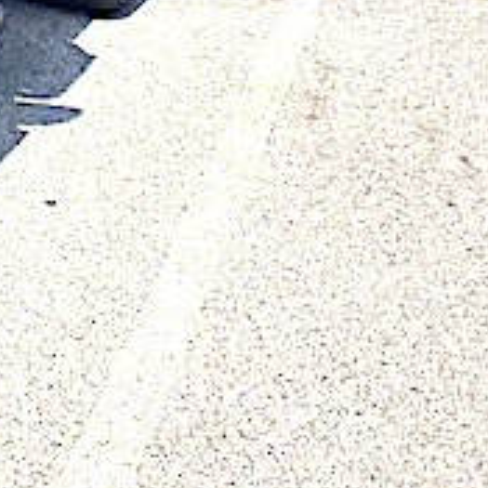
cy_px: -218
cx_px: -533
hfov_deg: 13.1
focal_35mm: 113
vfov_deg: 14.5
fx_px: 1802
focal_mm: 3.99
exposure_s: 1/1372
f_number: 1.8
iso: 20
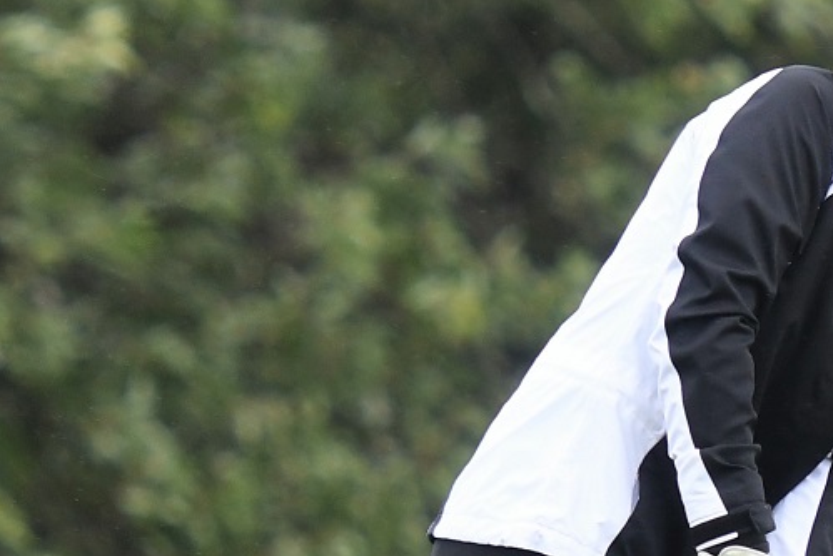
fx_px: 15751
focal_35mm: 681
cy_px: 733
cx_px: 1184
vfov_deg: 2.0
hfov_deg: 3.0
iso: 720
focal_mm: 145
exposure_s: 1/1000
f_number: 2.8
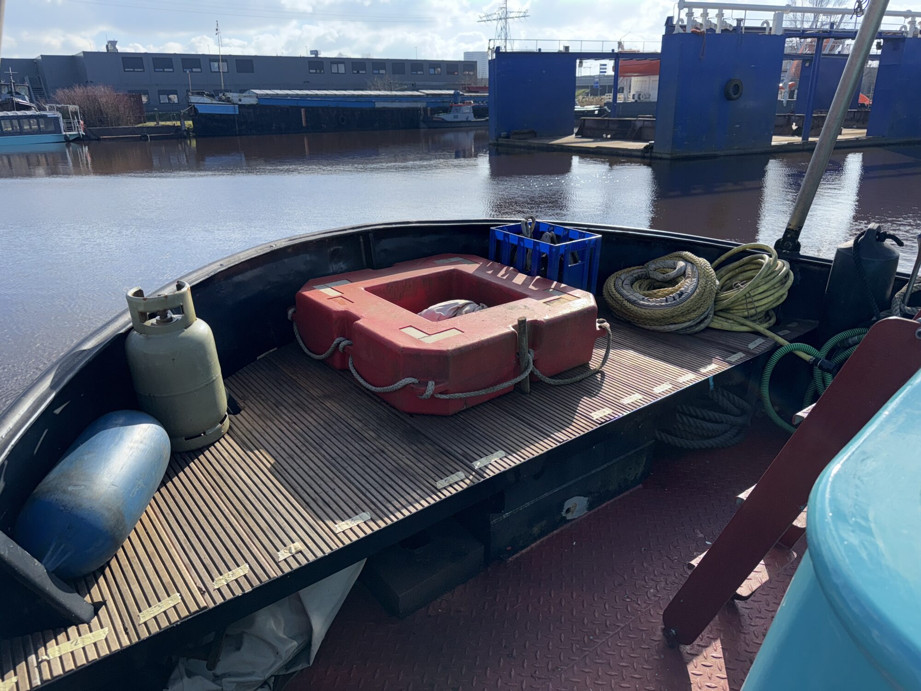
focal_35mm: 24
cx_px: 460
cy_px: 346
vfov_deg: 56.8
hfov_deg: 71.6
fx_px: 639
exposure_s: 1/2959
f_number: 1.78
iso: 50
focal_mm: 6.76
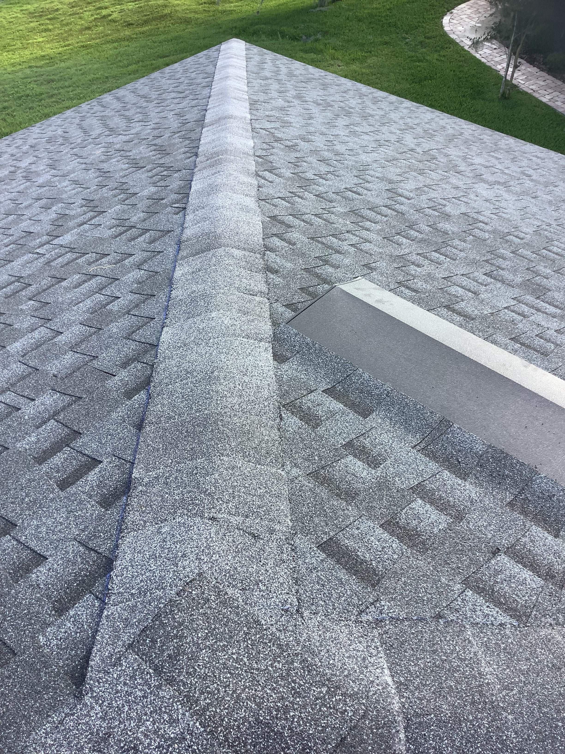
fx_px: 675
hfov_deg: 45.4
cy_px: 377
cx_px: 282
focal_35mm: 31
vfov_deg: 58.4
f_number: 2.4
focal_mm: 3.3
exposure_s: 1/229
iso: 25
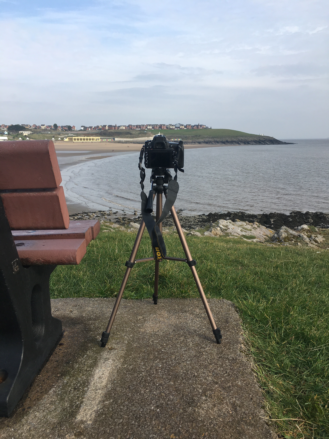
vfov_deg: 61.7
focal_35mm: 29
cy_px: 220
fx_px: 367
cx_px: 164
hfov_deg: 48.2
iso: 25
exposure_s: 1/1166
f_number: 2.2
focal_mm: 4.15
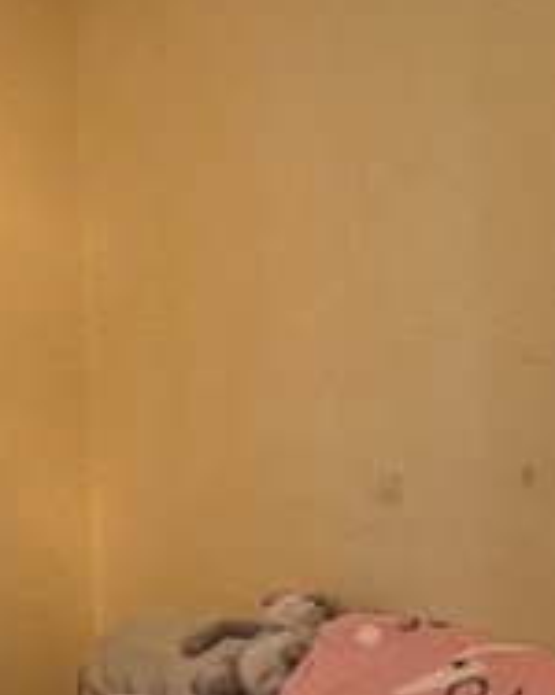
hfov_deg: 24.6
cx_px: -159
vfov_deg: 34.7
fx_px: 1111
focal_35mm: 54
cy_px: 384
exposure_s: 1/100
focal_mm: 1.57
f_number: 1.8
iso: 160
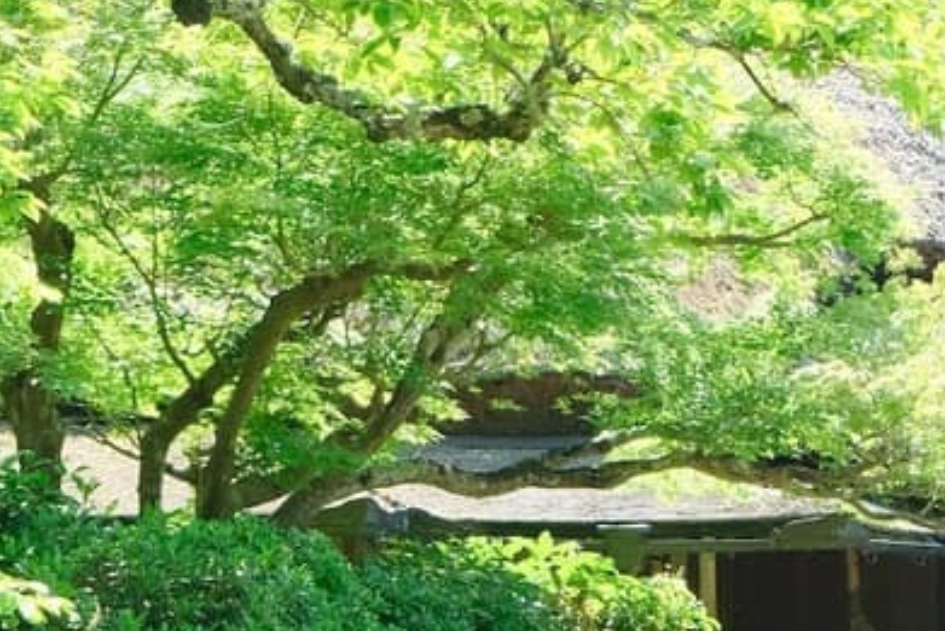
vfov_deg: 6.7
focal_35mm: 206
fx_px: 5409
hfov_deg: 9.6
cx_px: 1508
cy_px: 334
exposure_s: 1/200
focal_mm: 37.6
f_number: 7.1
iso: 800
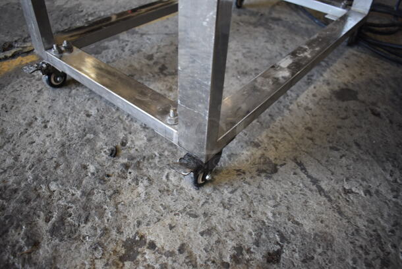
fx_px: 302
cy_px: 134
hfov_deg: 67.3
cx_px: 201
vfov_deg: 48.0
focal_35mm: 27
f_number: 3.5
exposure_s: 1/250
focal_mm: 18
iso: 800
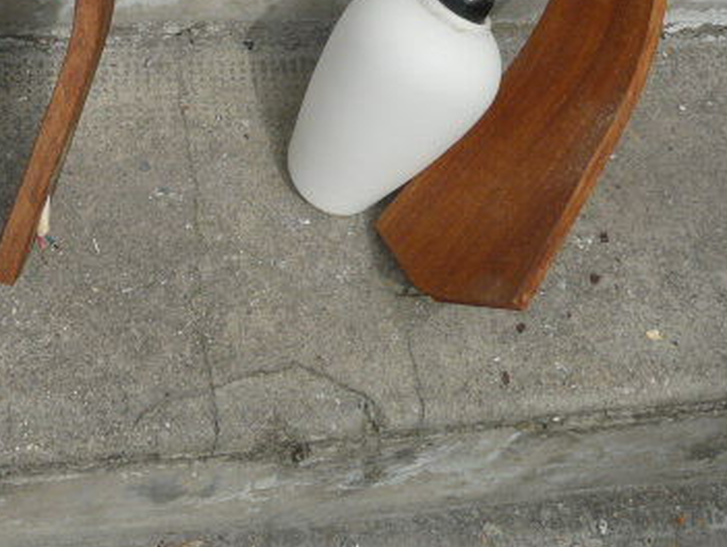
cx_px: 182
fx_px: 1072
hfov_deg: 36.6
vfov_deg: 27.6
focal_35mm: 51
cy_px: 54
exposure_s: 1/100
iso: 100
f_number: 8
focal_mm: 4.6
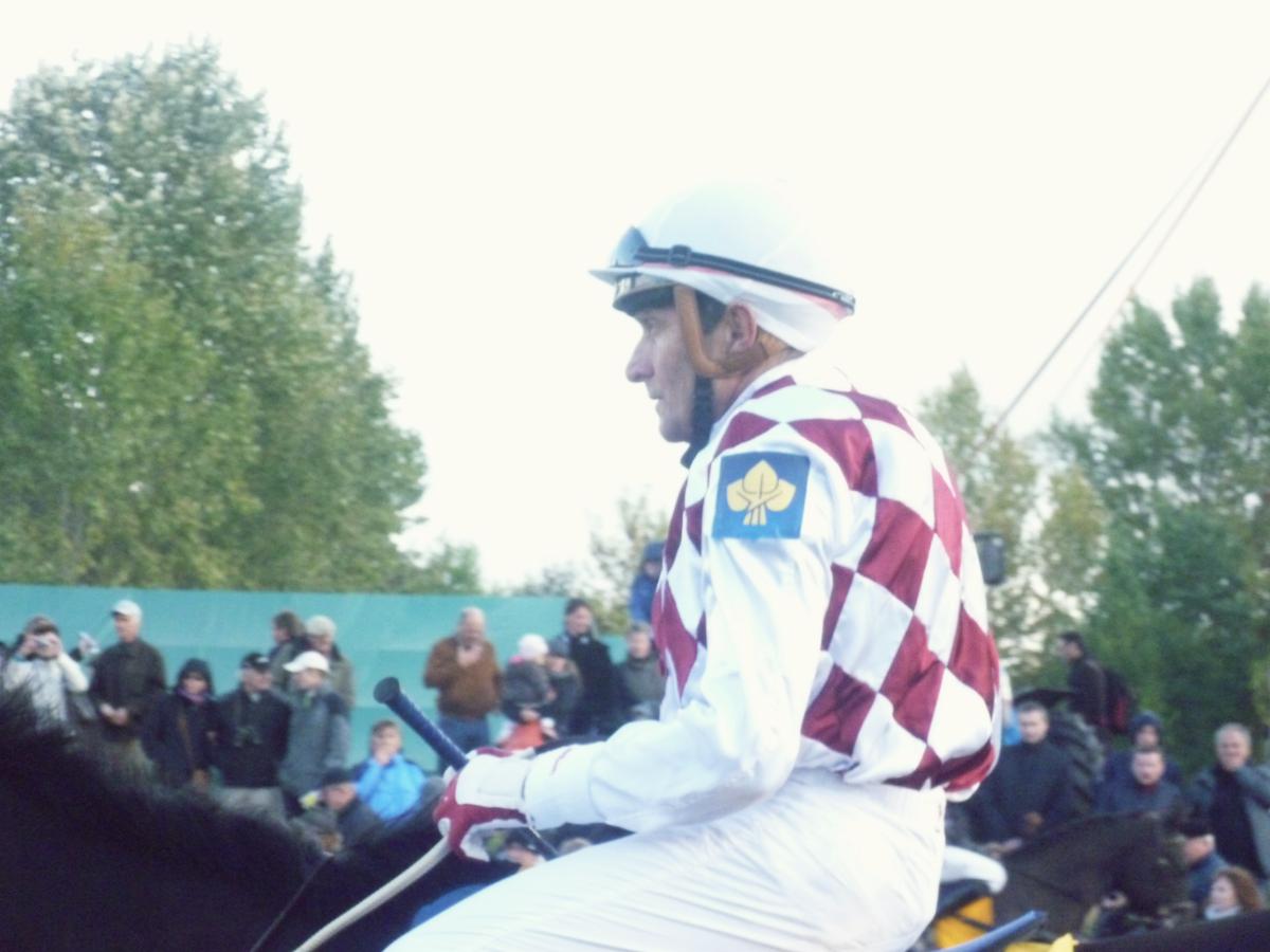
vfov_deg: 12.0
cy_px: 476
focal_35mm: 123
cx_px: 635
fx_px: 4513
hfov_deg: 16.0
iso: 800
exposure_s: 1/200
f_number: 6.4
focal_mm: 22
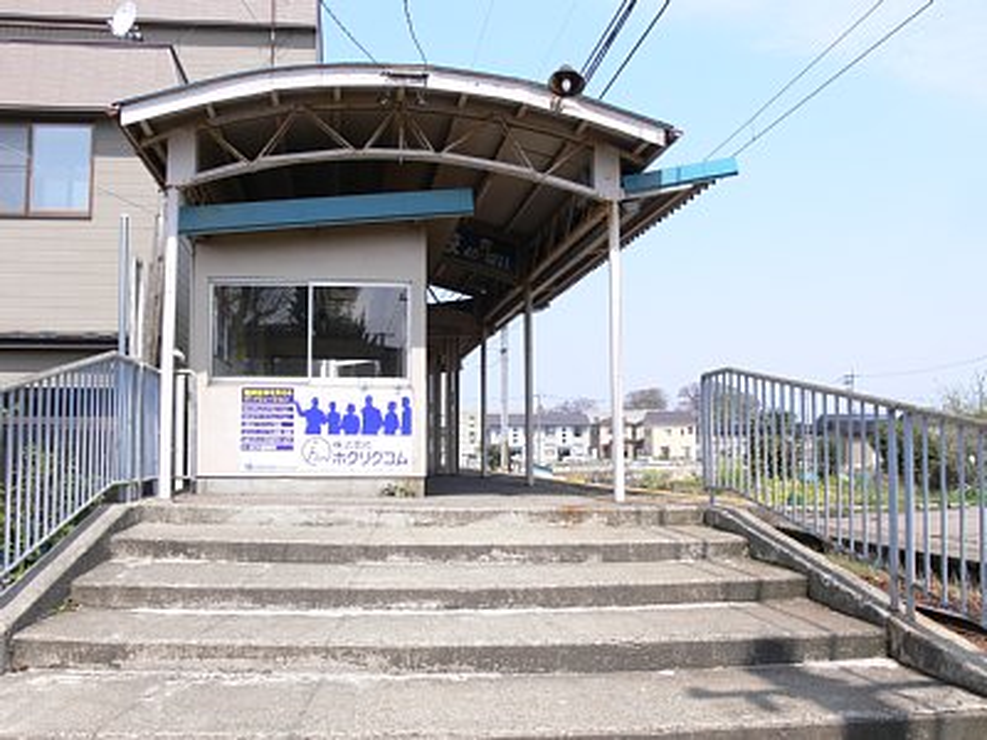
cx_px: 494
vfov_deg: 40.7
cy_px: 370
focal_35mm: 35
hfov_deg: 52.6
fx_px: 998
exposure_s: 1/200
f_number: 5.6
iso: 80
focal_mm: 7.4
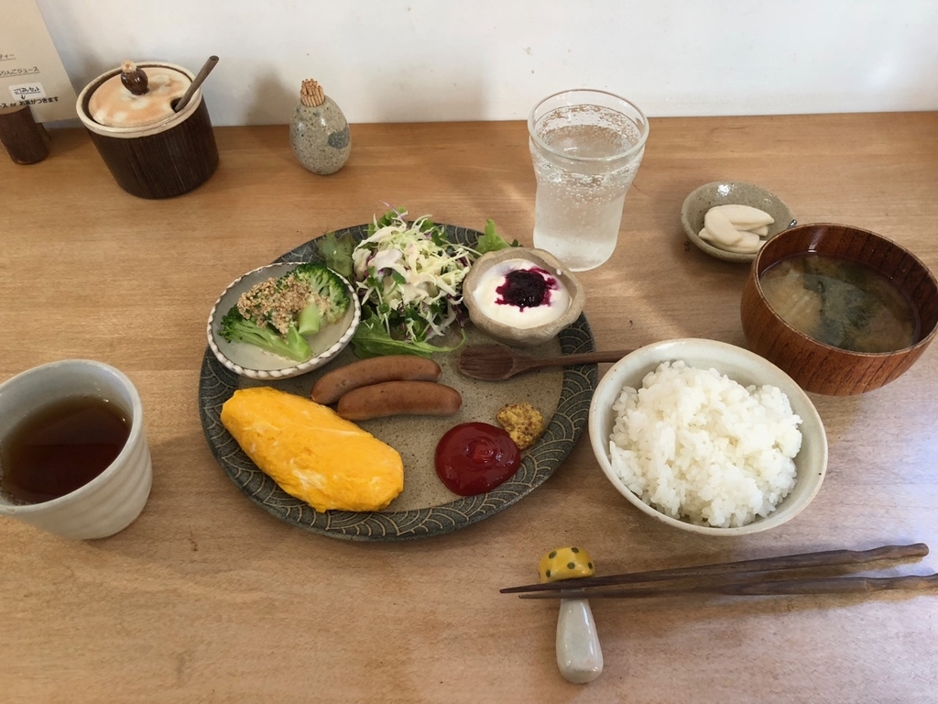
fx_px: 759
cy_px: 352
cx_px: 469
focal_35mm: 28
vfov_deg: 49.7
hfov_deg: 63.4
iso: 40
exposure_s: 1/25
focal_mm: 4
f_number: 1.8
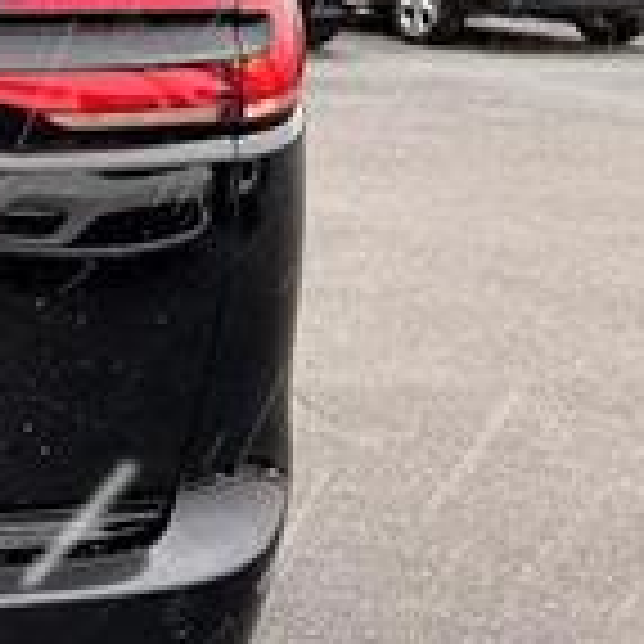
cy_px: 131
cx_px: -450
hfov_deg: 18.8
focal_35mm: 75
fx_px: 1579
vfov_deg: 22.7
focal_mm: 6.76
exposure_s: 1/60
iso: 640
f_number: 1.78
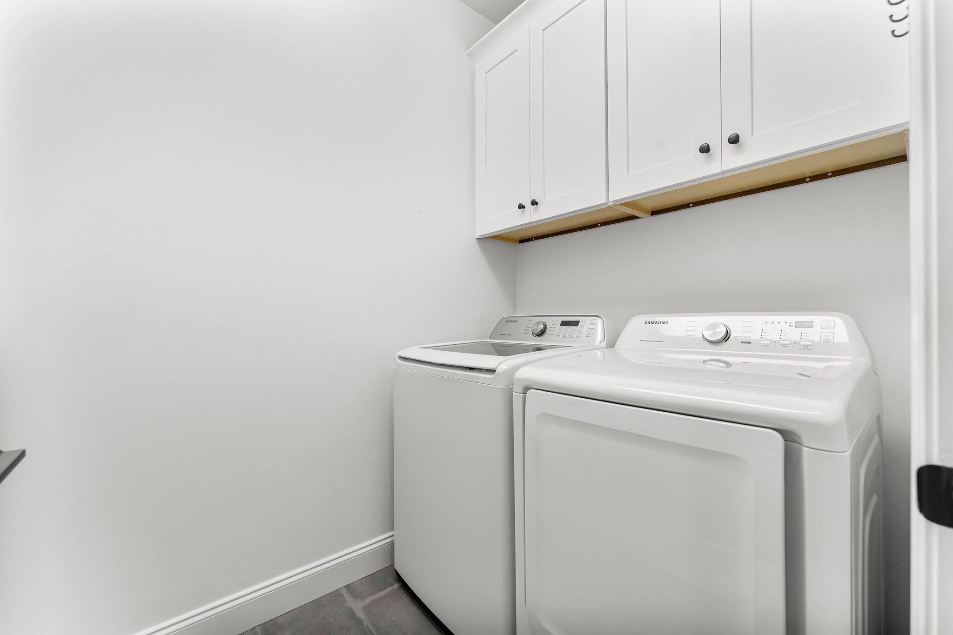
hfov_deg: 104.3
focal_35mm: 14
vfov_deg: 81.2
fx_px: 371
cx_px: 476
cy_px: 318
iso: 400
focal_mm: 14
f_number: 8
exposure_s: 1/13
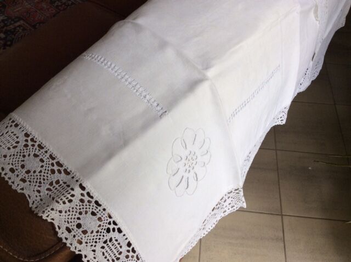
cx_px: 176
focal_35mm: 32
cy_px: 131
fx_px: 324
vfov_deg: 44.1
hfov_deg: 56.9
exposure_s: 1/126
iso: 32
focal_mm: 3.3
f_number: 2.4
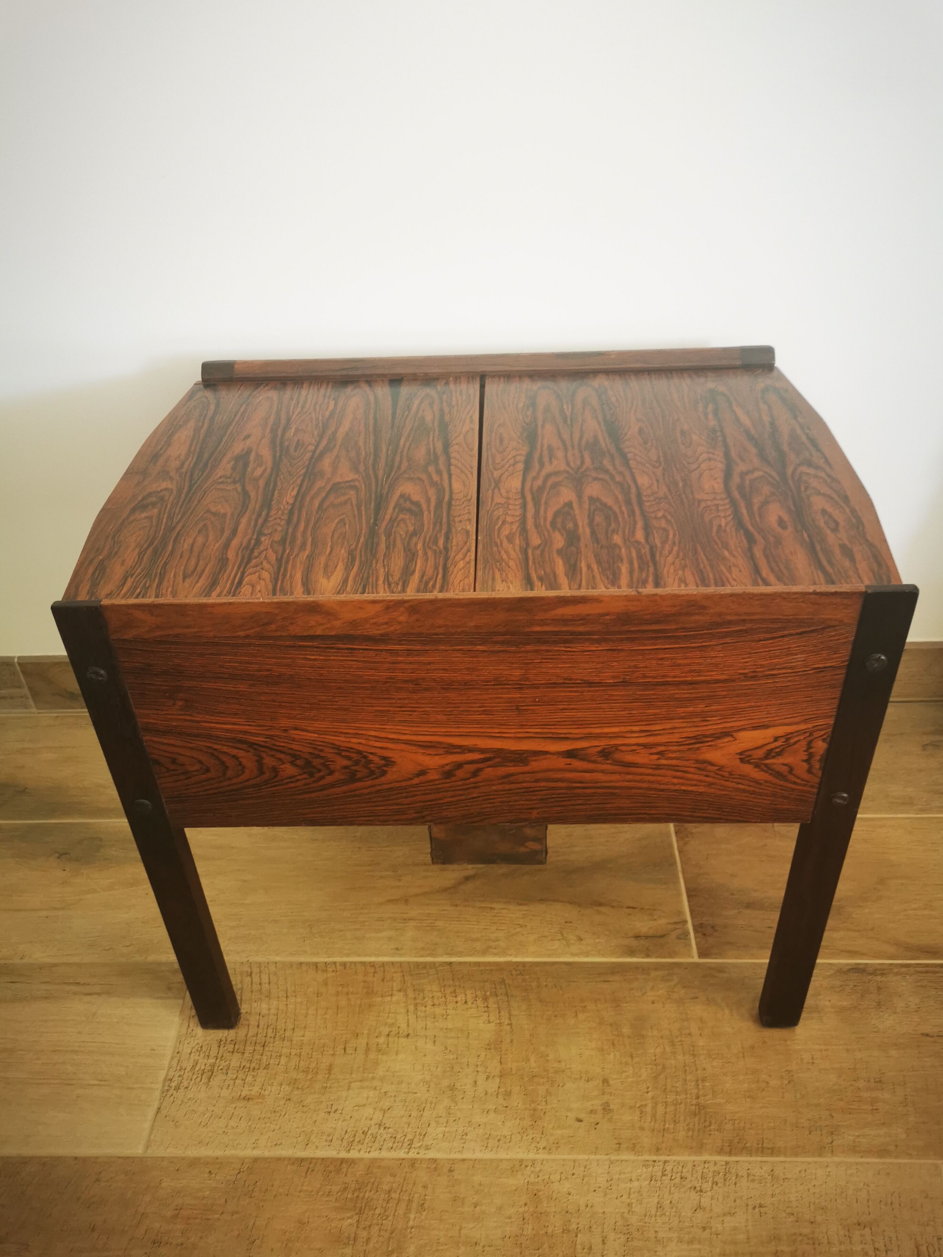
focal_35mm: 27
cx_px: 472
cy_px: 628
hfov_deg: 51.4
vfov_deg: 65.3
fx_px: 981
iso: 125
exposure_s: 1/50
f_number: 1.8
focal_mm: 5.58
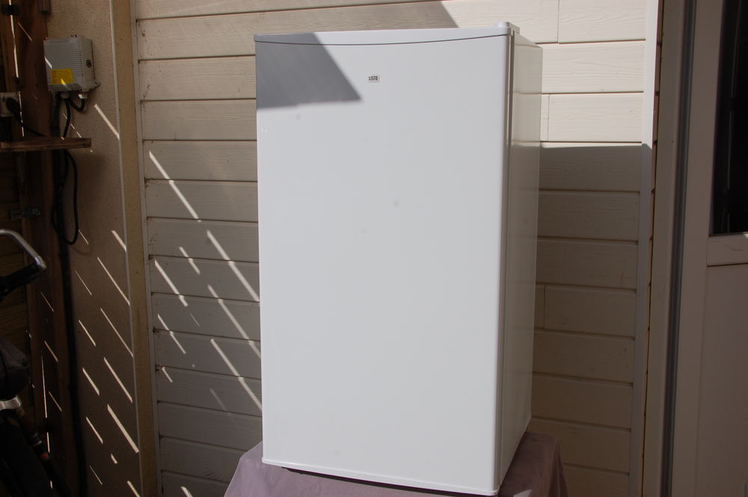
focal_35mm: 39
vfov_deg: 34.2
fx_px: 810
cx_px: 374
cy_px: 248
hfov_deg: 49.6
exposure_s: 1/500
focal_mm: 26
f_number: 11
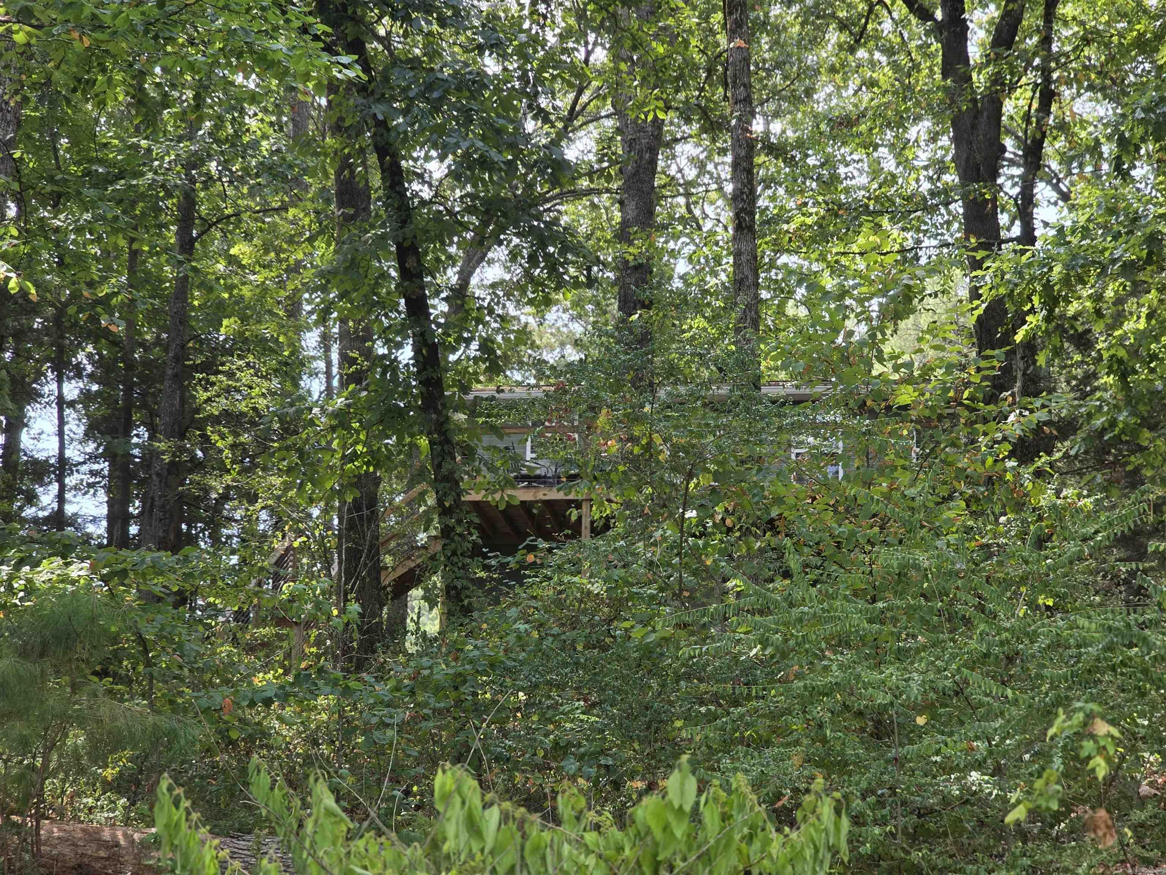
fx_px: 2324
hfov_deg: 28.2
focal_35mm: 69
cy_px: 438
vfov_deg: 21.3
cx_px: 583
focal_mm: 7.9
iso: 50
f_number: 2.4
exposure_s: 1/202
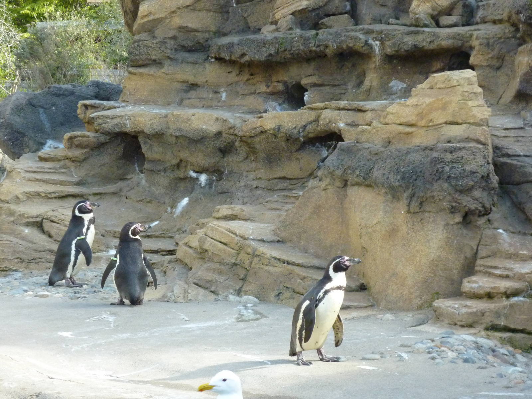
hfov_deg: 13.4
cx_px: 266
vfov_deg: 10.1
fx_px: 2259
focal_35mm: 147
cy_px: 200
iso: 400
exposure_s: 1/400
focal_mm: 24.1
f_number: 4.5
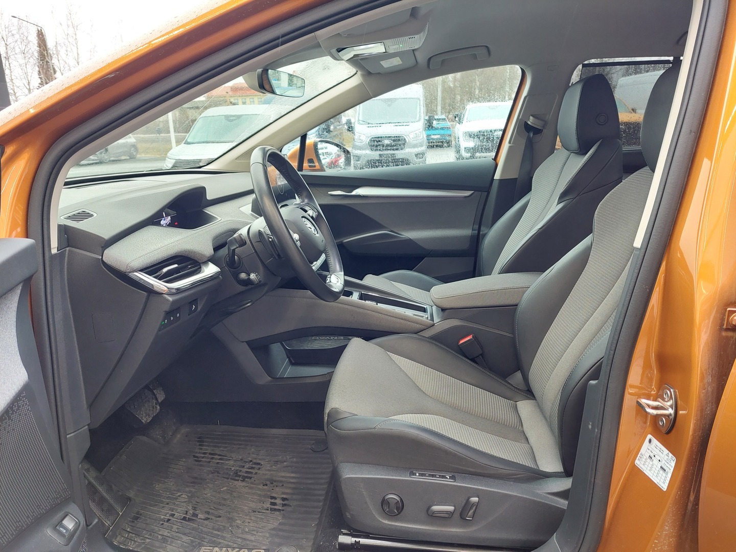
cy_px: 276
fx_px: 532
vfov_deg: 54.9
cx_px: 368
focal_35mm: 25
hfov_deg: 69.4
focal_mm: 5.23
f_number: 1.8
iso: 200
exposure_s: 1/50
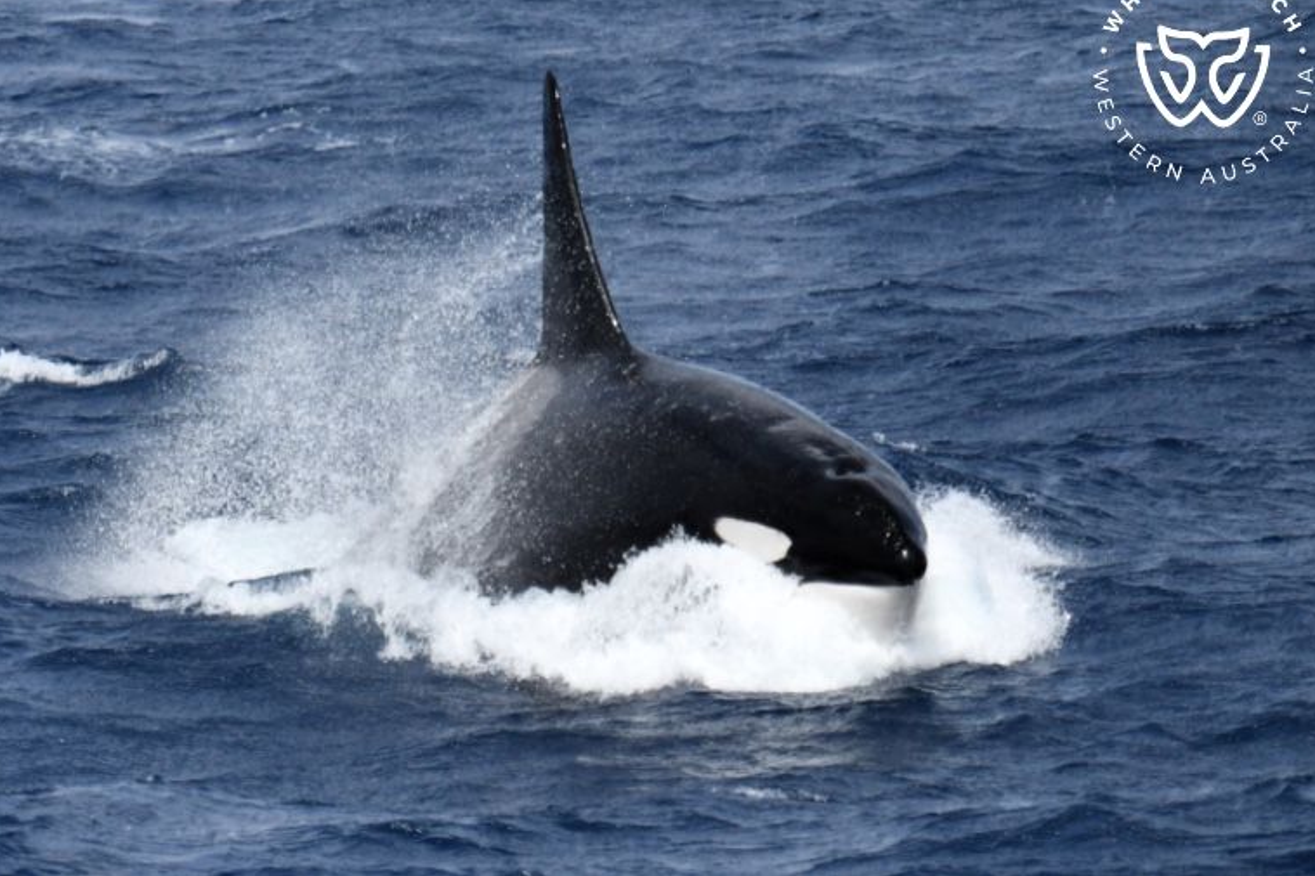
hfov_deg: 5.4
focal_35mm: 380
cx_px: 630
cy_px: 417
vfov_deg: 3.6
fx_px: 13877
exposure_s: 1/8000
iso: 900
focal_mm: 360
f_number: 6
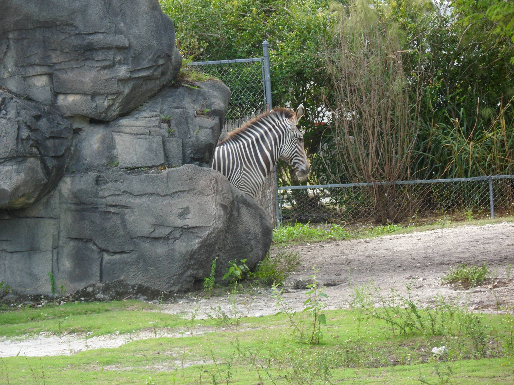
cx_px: 257
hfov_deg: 9.8
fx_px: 2985
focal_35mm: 201
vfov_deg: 7.4
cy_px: 192
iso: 80
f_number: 5.6
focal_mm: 36.2
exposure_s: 1/60
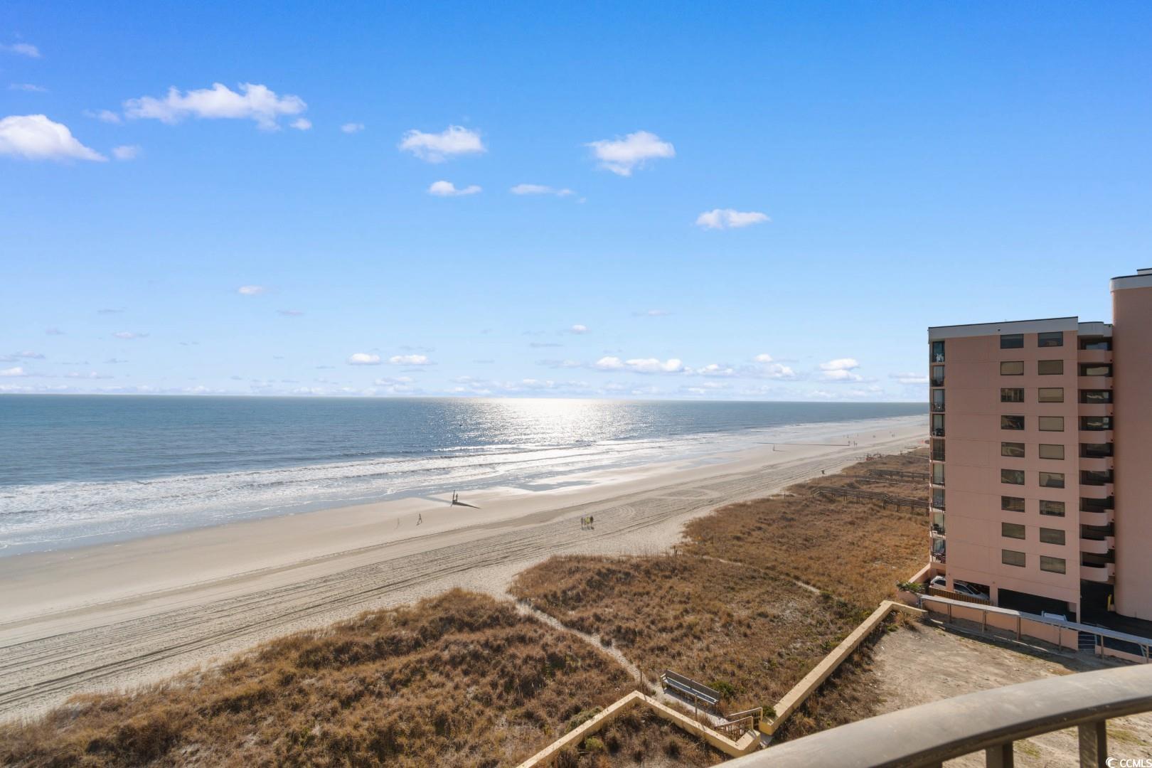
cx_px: 576
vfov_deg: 77.3
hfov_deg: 100.4
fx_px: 480
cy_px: 384
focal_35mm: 15
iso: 100
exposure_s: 1/500
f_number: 11
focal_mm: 10
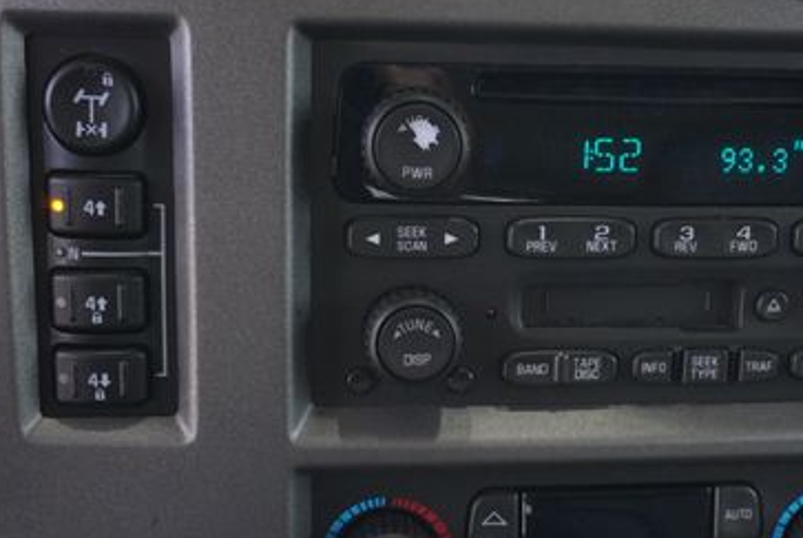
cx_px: 467
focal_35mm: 61
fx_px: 1360
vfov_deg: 22.2
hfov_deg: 32.8
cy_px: 376
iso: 1000
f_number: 4
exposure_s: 1/320
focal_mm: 23
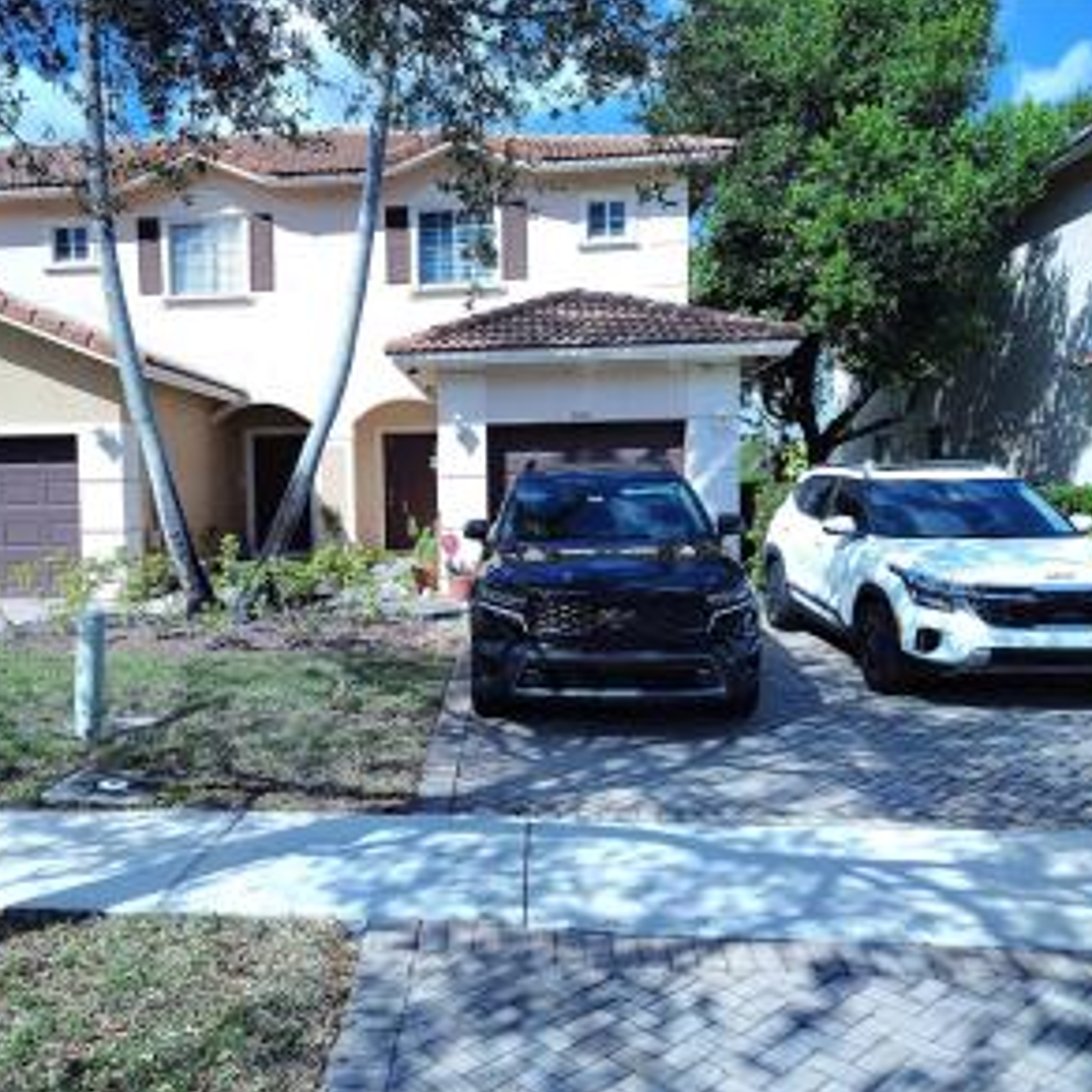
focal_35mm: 29
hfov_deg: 54.8
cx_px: 393
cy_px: 553
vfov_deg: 55.6
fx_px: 1035
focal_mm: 5.56
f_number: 1.8
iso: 100
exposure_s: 1/852
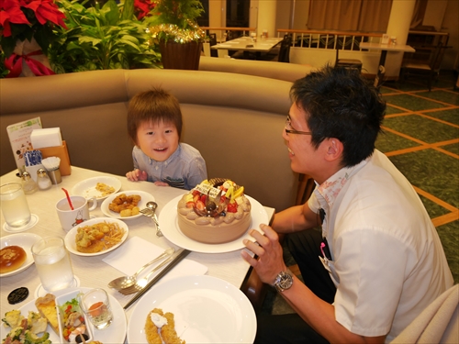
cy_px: 172
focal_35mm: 24
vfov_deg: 56.8
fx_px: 318
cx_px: 230
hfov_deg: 71.6
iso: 800
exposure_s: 1/50
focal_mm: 12
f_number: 3.5
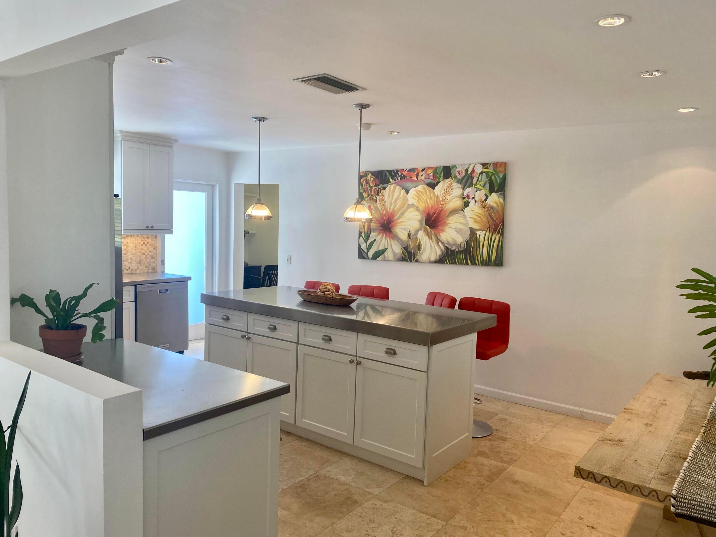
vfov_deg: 53.1
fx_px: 538
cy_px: 268
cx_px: 358
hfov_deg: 67.3
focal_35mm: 26
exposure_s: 1/120
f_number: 1.8
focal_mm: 4.25
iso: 80
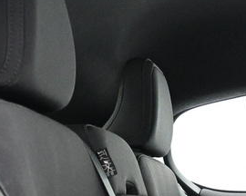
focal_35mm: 135
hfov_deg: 13.3
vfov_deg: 11.1
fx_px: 983
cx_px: 398
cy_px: 281
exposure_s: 1/10
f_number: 3.5
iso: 1600
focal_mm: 16
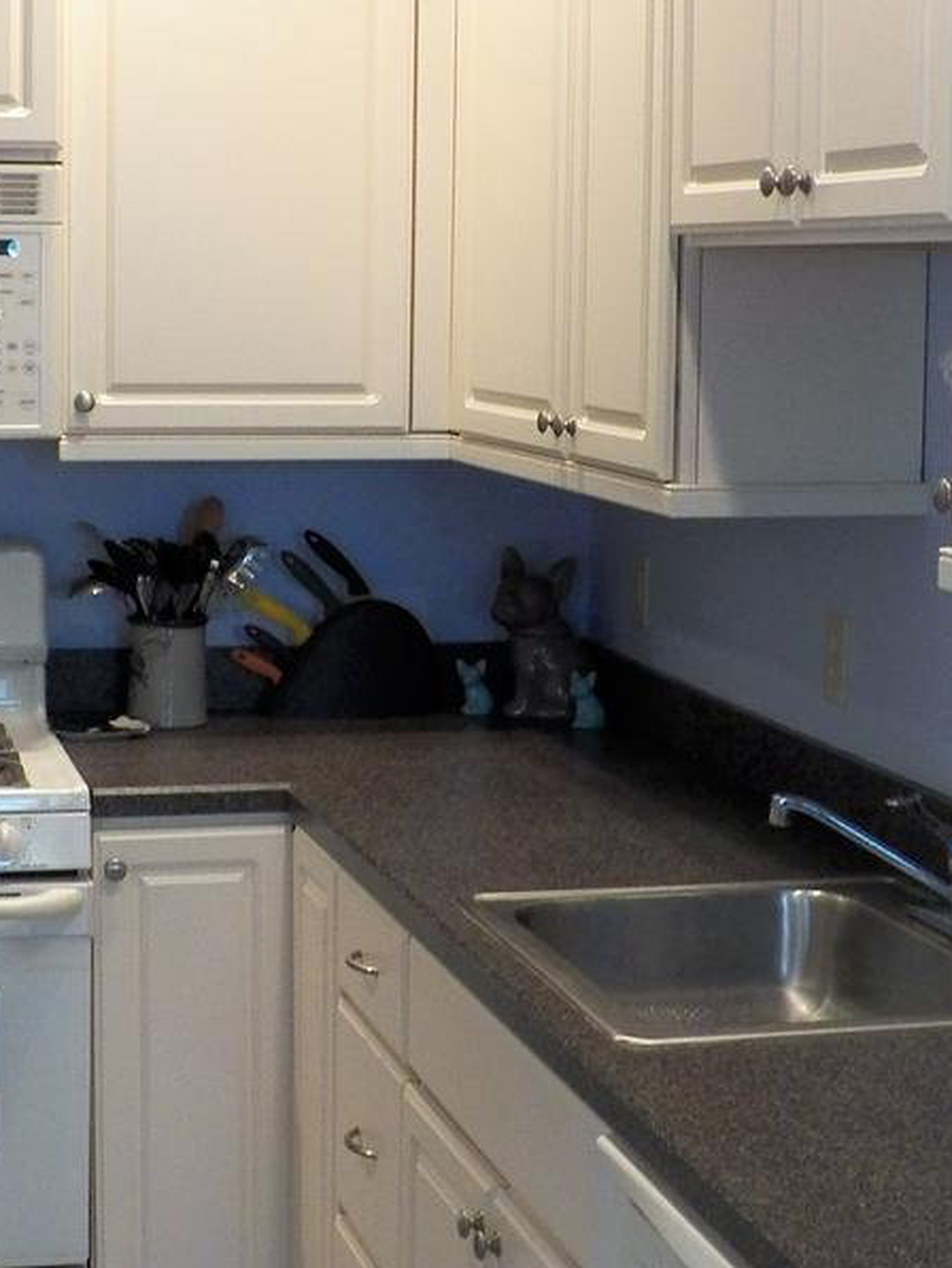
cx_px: 327
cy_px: 561
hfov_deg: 20.4
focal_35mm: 72
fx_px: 2639
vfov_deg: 27.0
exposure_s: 1/30
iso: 125
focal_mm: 4.9
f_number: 2.8
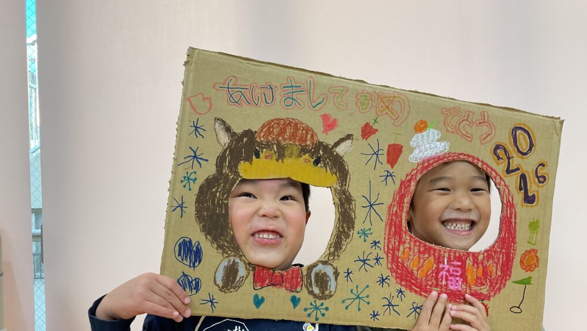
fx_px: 498
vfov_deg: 36.4
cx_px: 296
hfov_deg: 61.0
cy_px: 211
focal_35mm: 32
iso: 50
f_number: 1.8
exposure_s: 1/120
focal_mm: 3
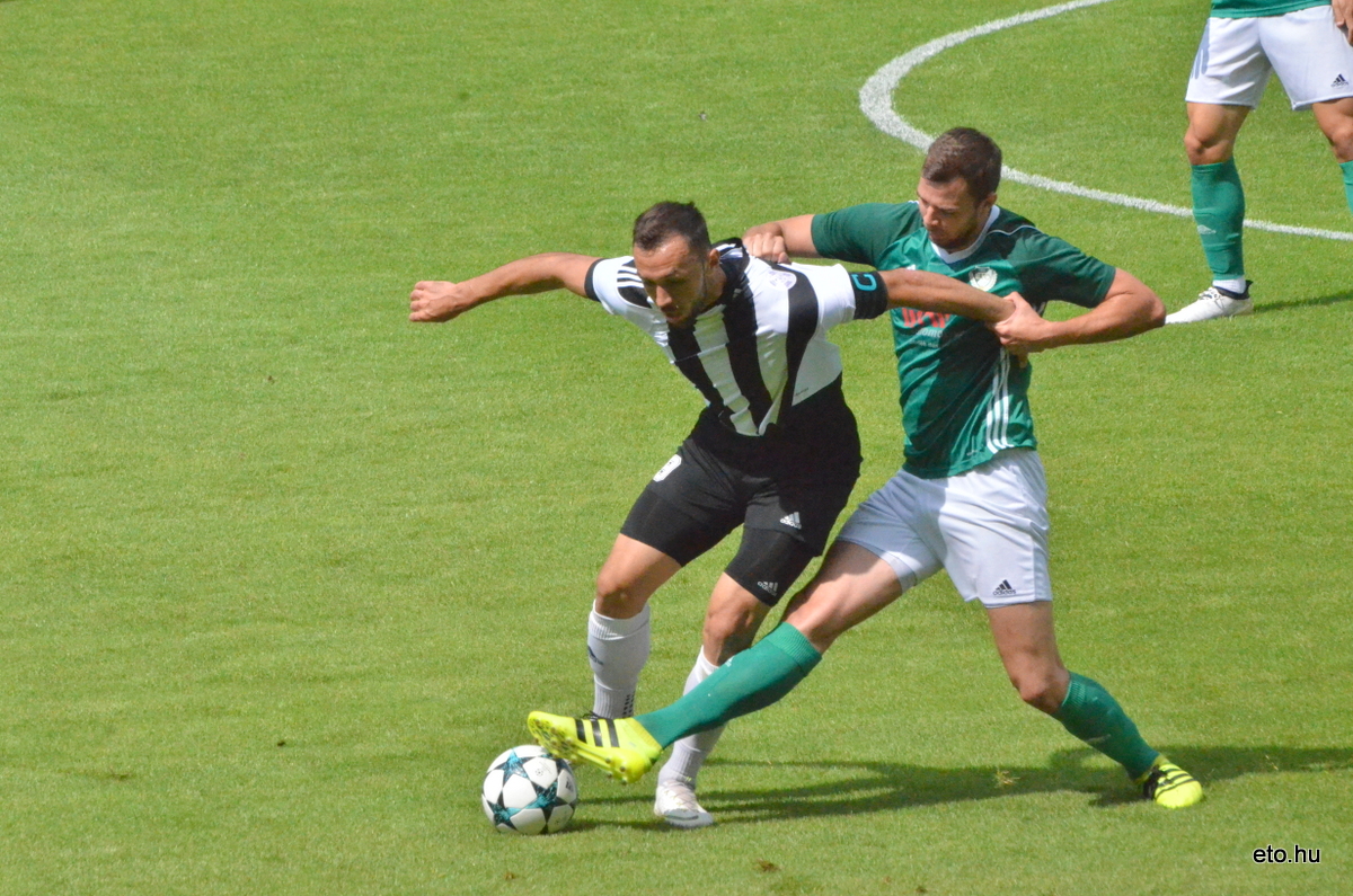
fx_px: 16879
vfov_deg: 3.0
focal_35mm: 450
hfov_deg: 4.6
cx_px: 676
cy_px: 448
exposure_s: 1/8000
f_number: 14
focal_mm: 300
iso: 6400
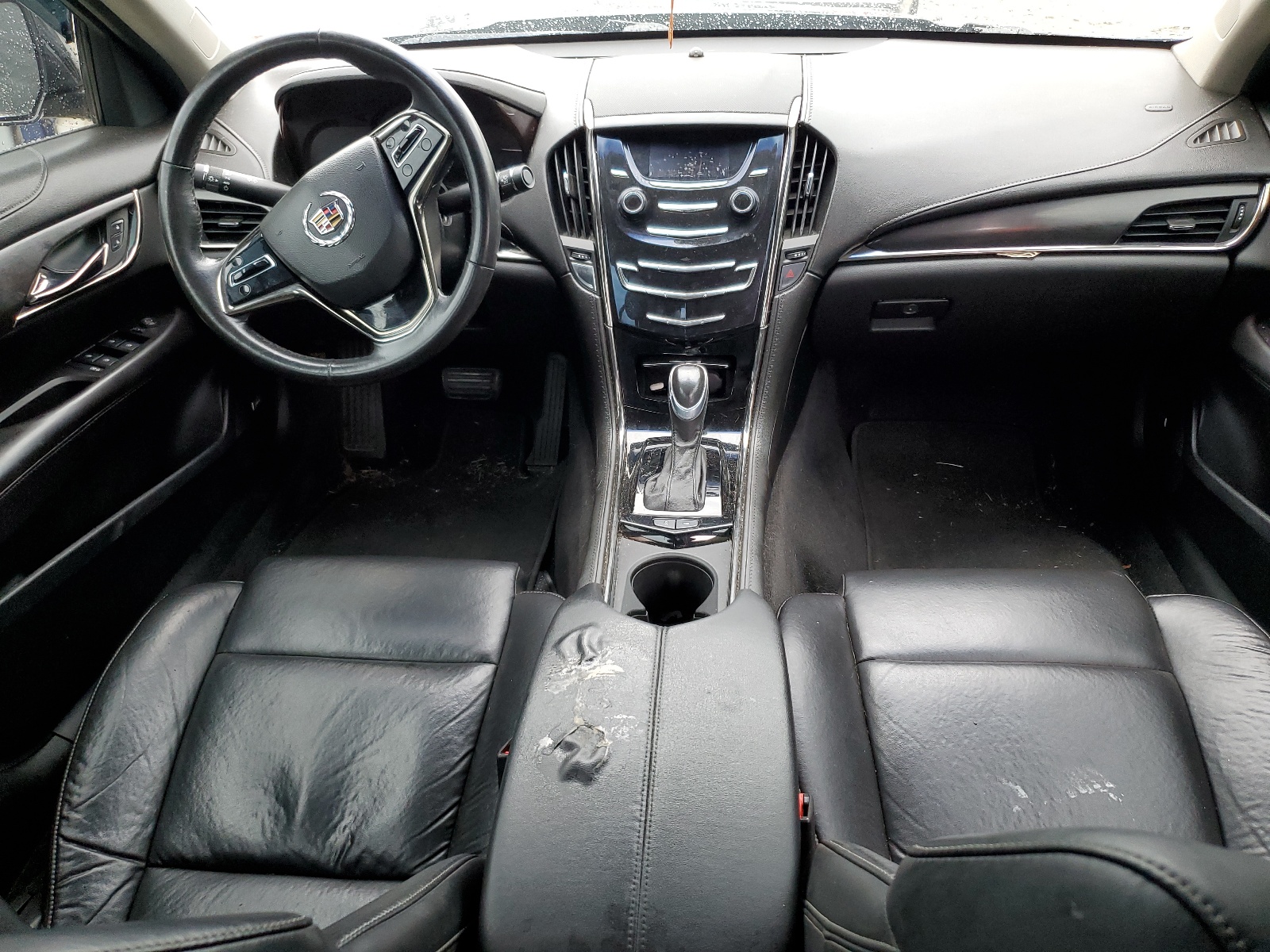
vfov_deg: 53.1
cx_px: 635
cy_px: 476
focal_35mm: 26
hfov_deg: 67.3
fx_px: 954
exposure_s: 1/120
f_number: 1.5
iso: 98
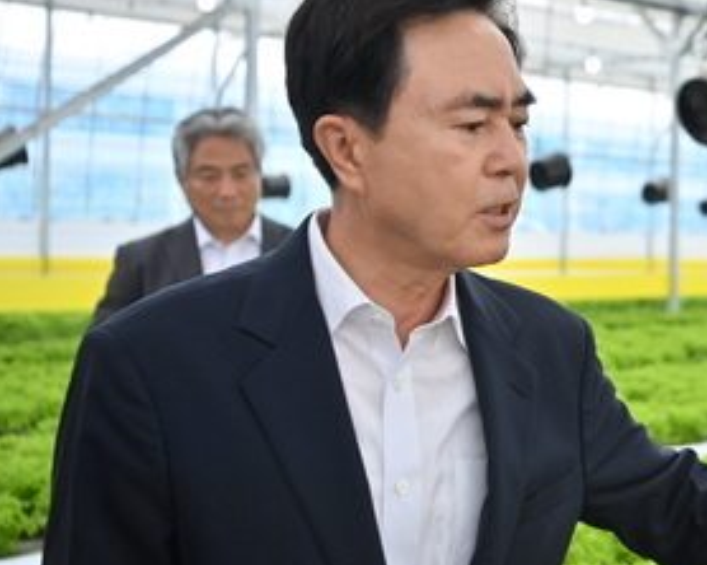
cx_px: 801
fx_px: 1401
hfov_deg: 25.9
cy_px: 253
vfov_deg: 22.8
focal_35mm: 67
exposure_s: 1/200
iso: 100
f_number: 2.8
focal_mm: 31
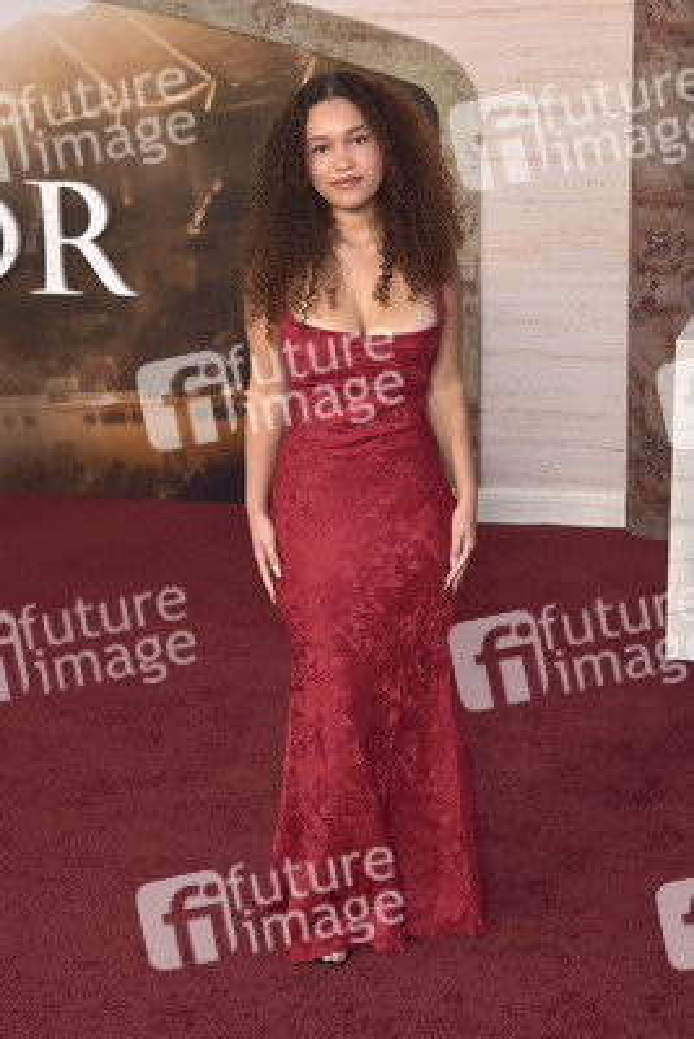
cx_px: 347
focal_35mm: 48
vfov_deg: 41.1
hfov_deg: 28.1
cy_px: 520
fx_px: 1387
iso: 800
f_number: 6.3
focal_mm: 48
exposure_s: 1/250
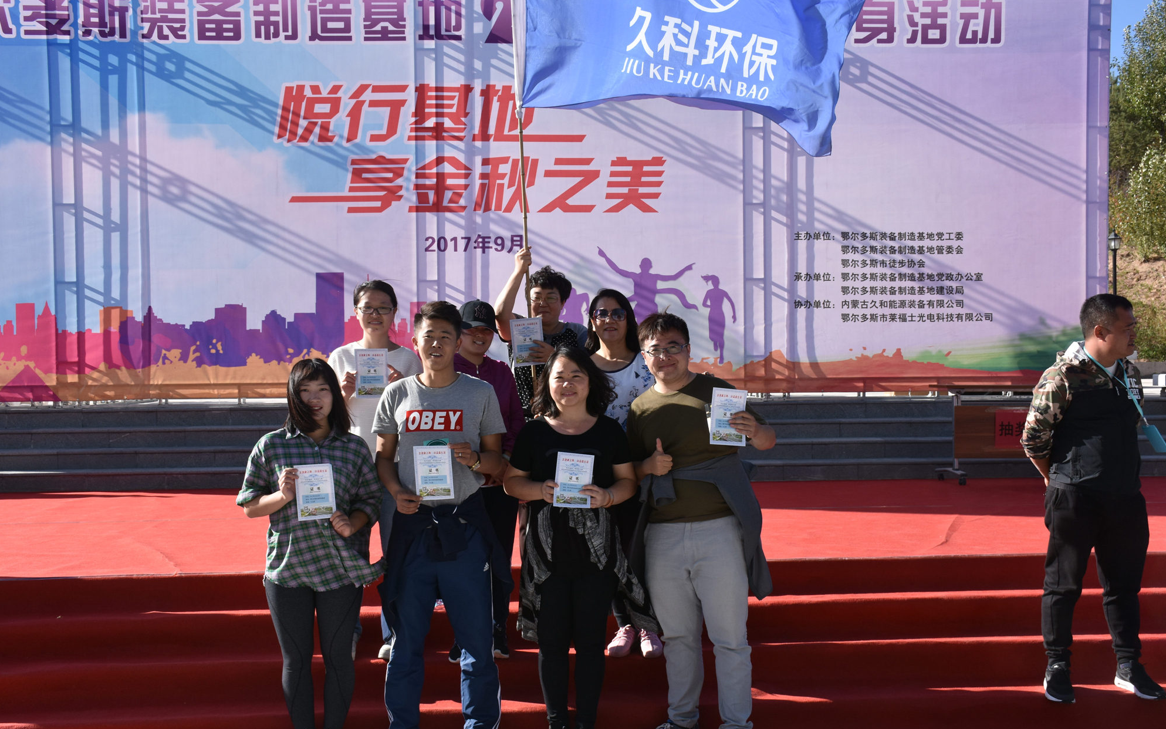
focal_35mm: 40
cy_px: 377
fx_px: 1271
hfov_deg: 49.3
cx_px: 586
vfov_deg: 32.0
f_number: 8
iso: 320
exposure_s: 1/500
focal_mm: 26
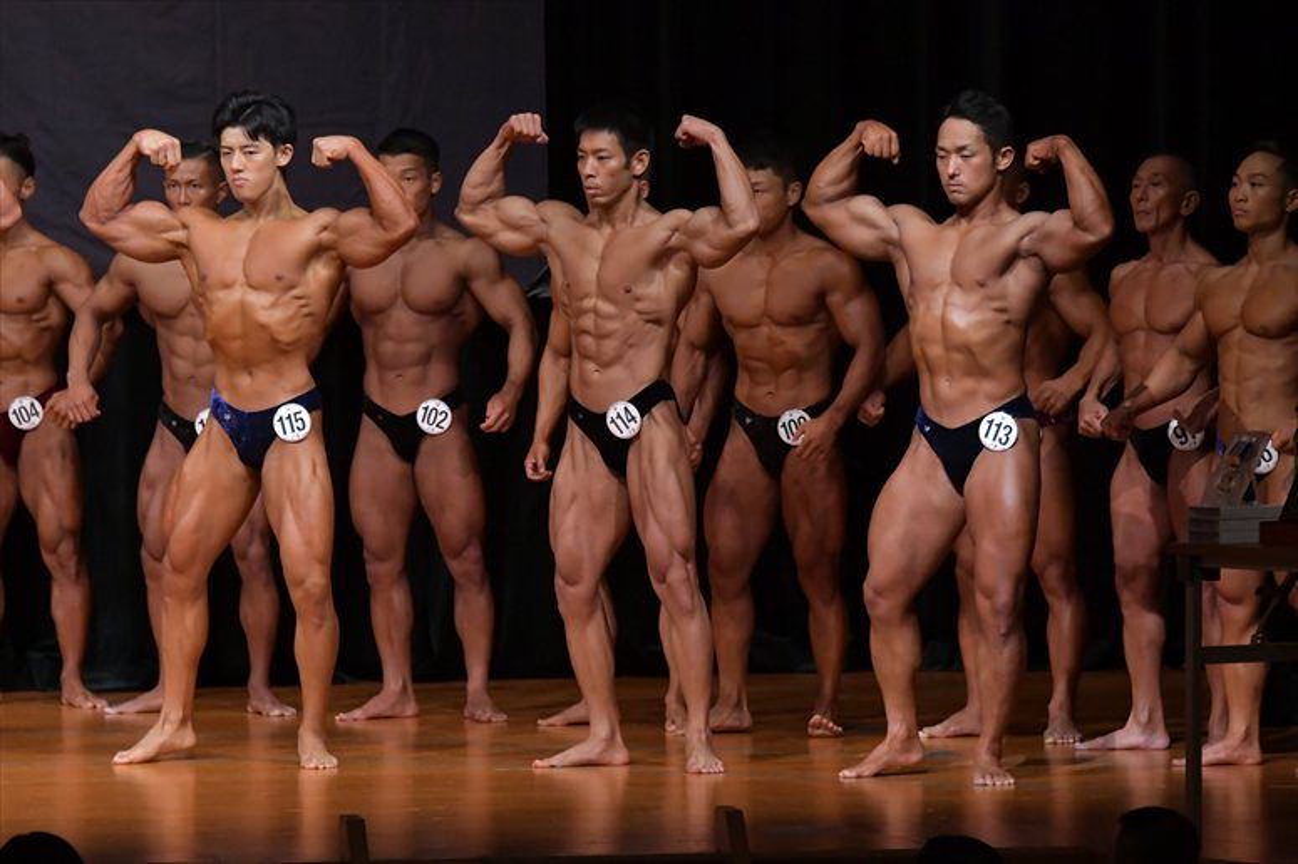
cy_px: 432
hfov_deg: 8.1
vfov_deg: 5.4
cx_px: 649
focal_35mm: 255
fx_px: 9190
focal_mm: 170
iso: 5000
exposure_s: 1/400
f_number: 5.6
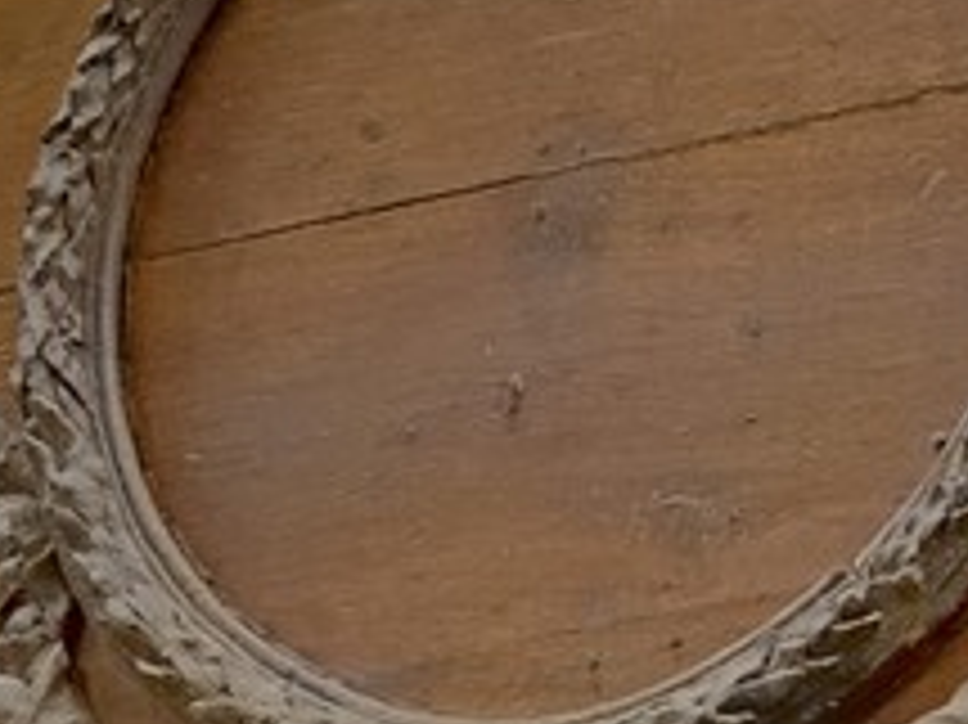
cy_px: 2451
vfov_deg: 4.7
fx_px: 8385
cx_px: 747
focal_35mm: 300
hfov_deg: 6.6
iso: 100
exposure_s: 1/60
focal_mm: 28
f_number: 6.3
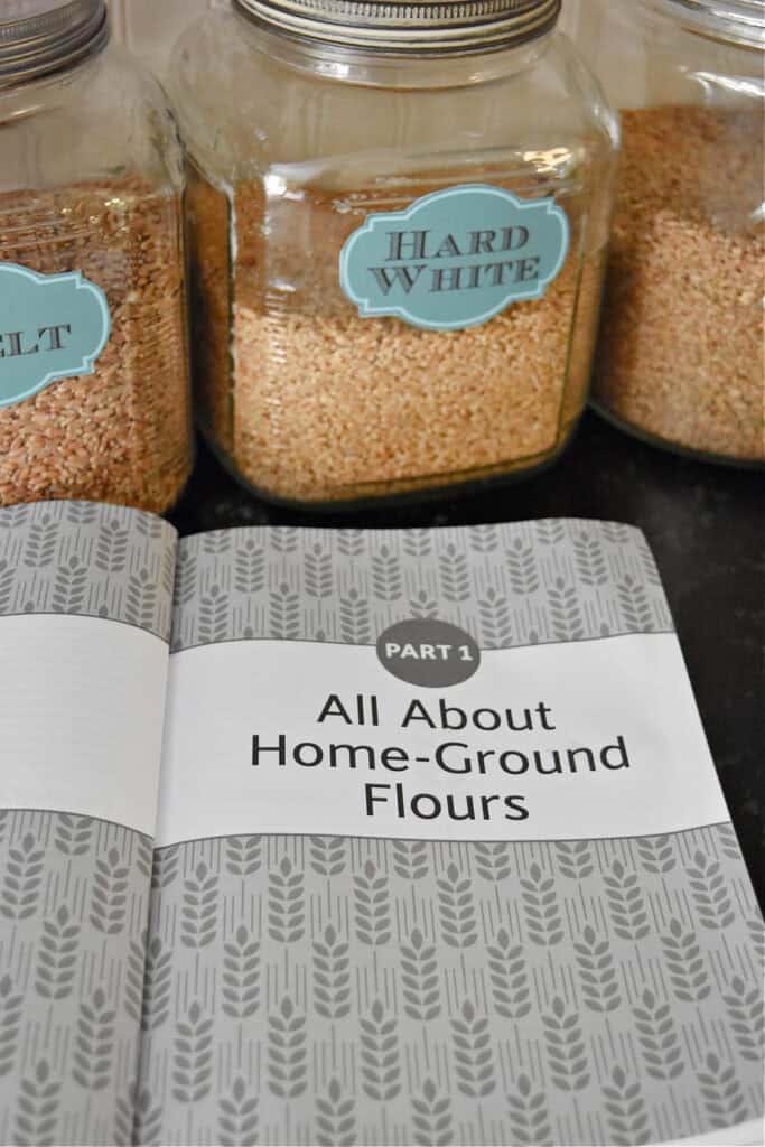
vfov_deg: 38.9
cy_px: 574
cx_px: 382
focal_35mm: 51
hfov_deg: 26.5
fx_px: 1625
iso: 3200
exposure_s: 1/60
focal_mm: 34
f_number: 4.5
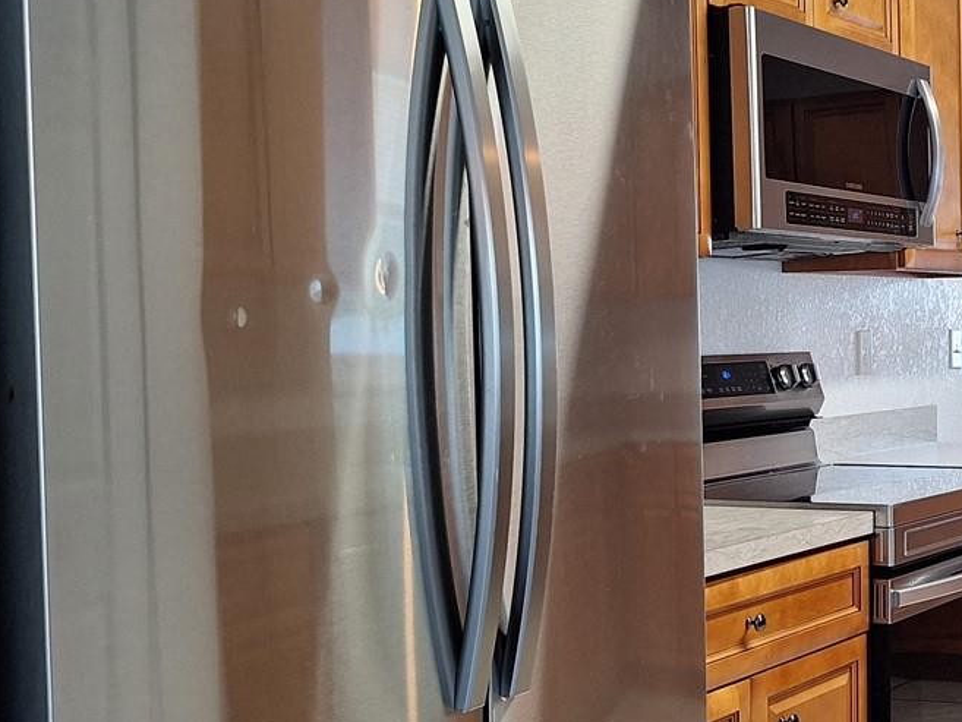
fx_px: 1557
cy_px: 368
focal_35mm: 56
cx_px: 1000
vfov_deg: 26.1
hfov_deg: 31.3
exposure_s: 1/50
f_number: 1.8
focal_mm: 5.54
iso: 100
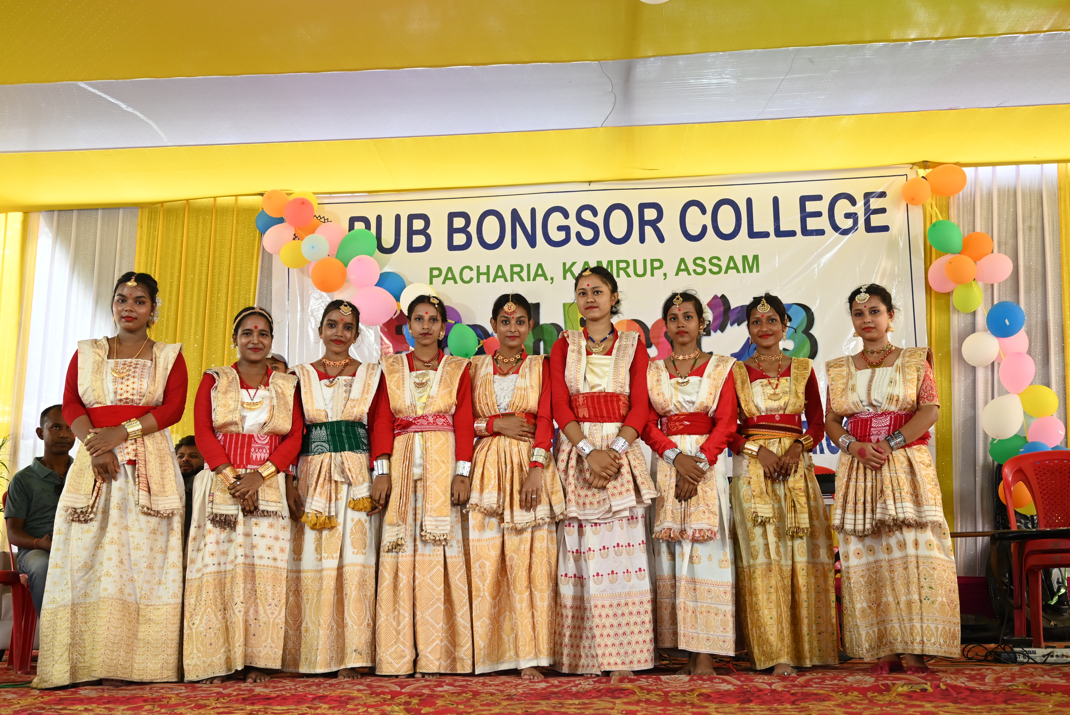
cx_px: 540
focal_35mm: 39
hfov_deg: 49.5
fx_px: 1160
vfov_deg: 34.2
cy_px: 361
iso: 1000
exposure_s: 1/200
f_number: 4
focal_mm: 36
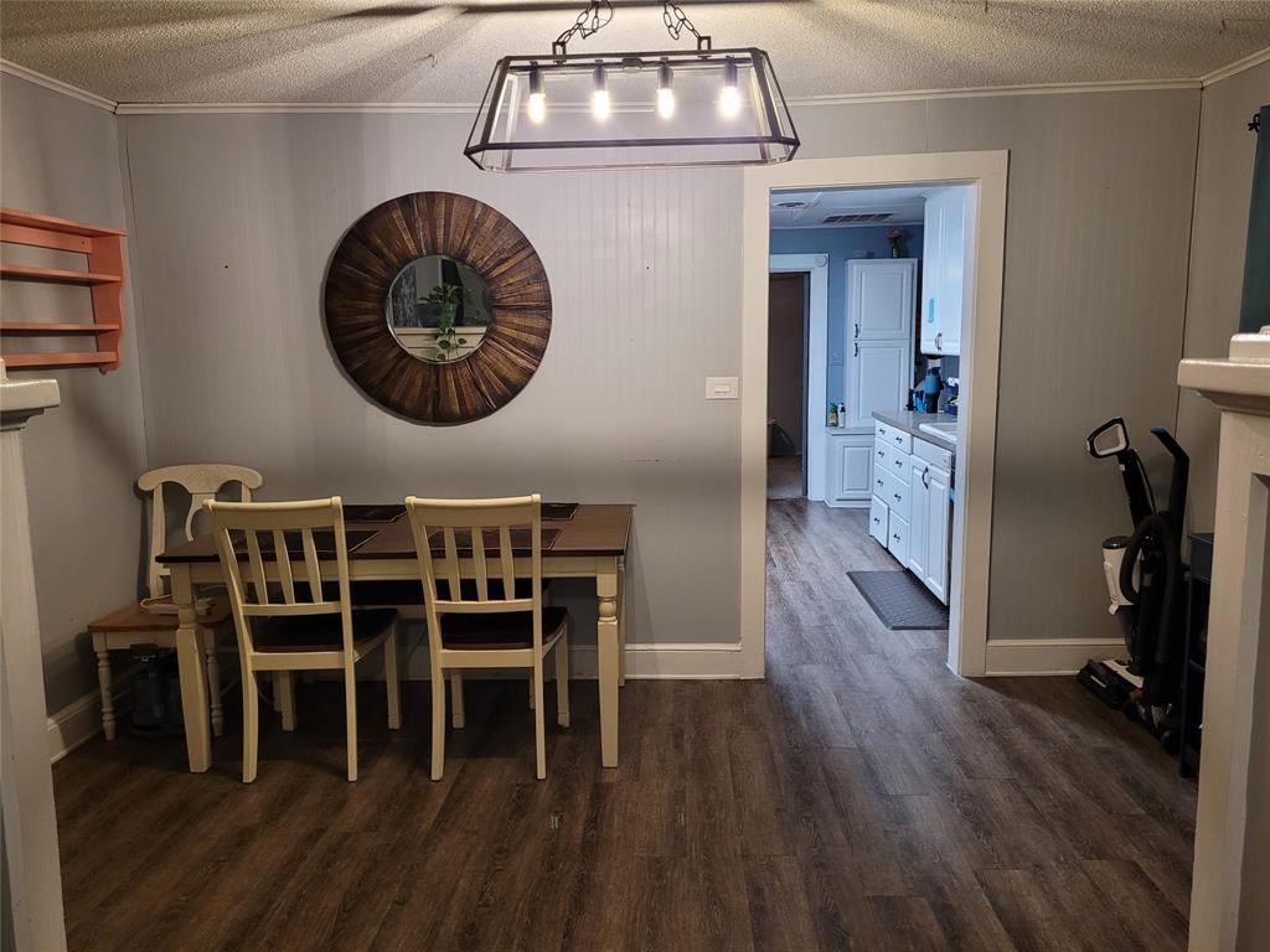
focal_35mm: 26
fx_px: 954
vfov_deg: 53.1
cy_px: 476
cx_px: 635
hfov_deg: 67.3
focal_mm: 5.4
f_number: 1.8
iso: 400
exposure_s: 1/40
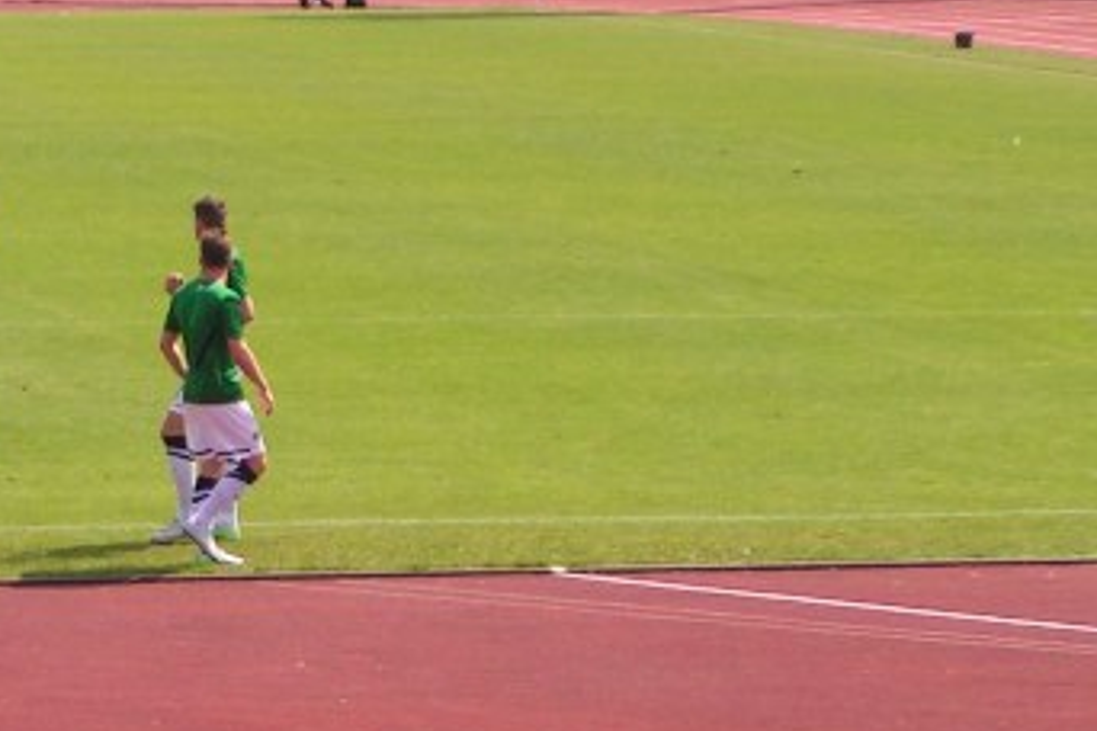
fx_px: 8014
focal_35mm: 263
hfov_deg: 7.8
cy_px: 199
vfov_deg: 5.2
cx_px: -29
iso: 50
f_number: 3.5
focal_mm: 16.6
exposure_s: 1/640
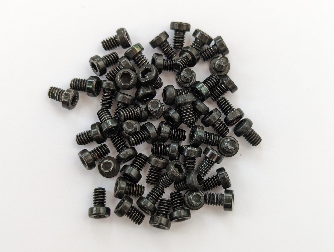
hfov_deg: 39.6
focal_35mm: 48
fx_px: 464
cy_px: 126
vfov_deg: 30.3
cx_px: 167
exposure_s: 1/166
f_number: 1.85
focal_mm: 6.81
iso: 61
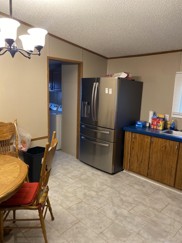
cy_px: 122
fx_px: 182
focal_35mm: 26
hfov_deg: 53.1
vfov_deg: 67.3
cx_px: 91
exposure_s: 1/60
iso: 160
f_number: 1.8
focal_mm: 4.25
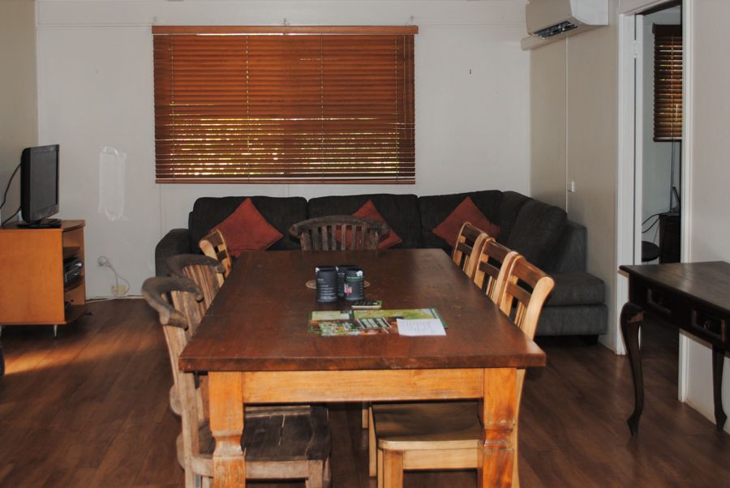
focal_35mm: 33
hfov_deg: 57.2
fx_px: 670
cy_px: 244
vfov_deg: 40.1
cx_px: 365
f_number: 4
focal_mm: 22
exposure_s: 1/60
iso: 200
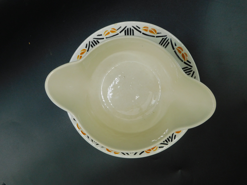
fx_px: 164
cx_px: 124
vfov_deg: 58.9
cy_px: 92
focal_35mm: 23
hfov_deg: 73.9
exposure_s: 1/250
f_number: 3
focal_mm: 4
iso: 125
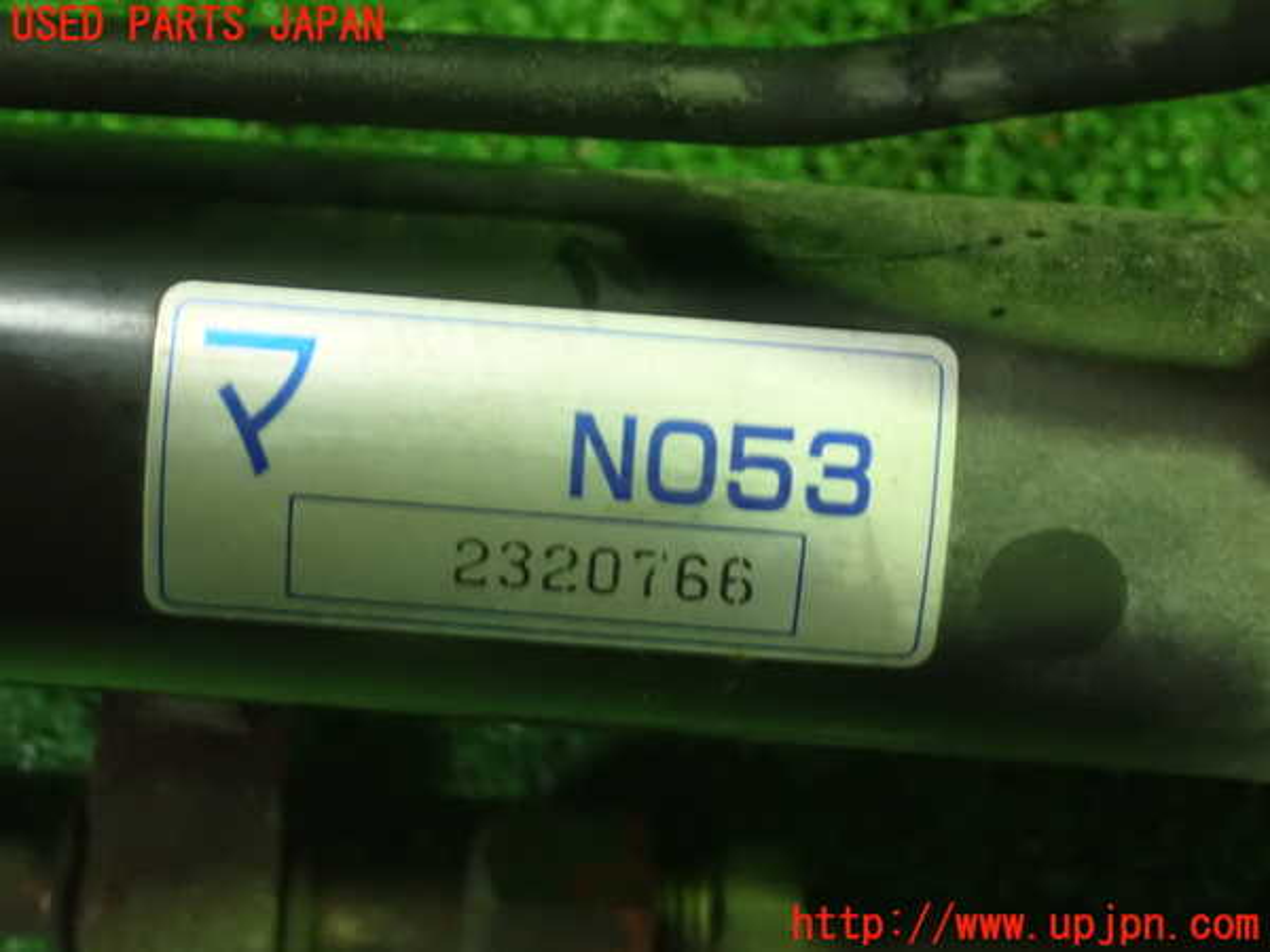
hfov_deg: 26.3
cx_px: 635
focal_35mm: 74
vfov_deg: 19.9
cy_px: 476
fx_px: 2715
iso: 1600
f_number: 4.2
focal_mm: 13.47
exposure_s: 1/20
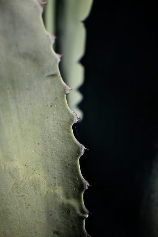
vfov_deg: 19.5
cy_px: 118
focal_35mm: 105
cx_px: 79
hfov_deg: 13.0
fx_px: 691
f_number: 3
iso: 100
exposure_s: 1/800
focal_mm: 105
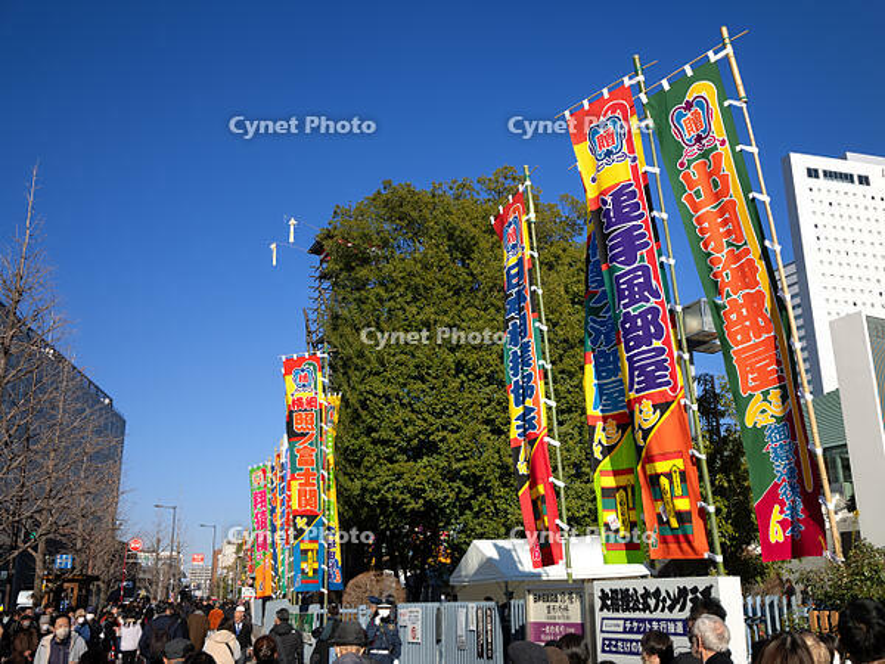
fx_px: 920
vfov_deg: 39.7
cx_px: 442
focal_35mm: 36
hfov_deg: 51.4
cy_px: 332
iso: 200
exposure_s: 1/1000
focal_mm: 18
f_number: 4
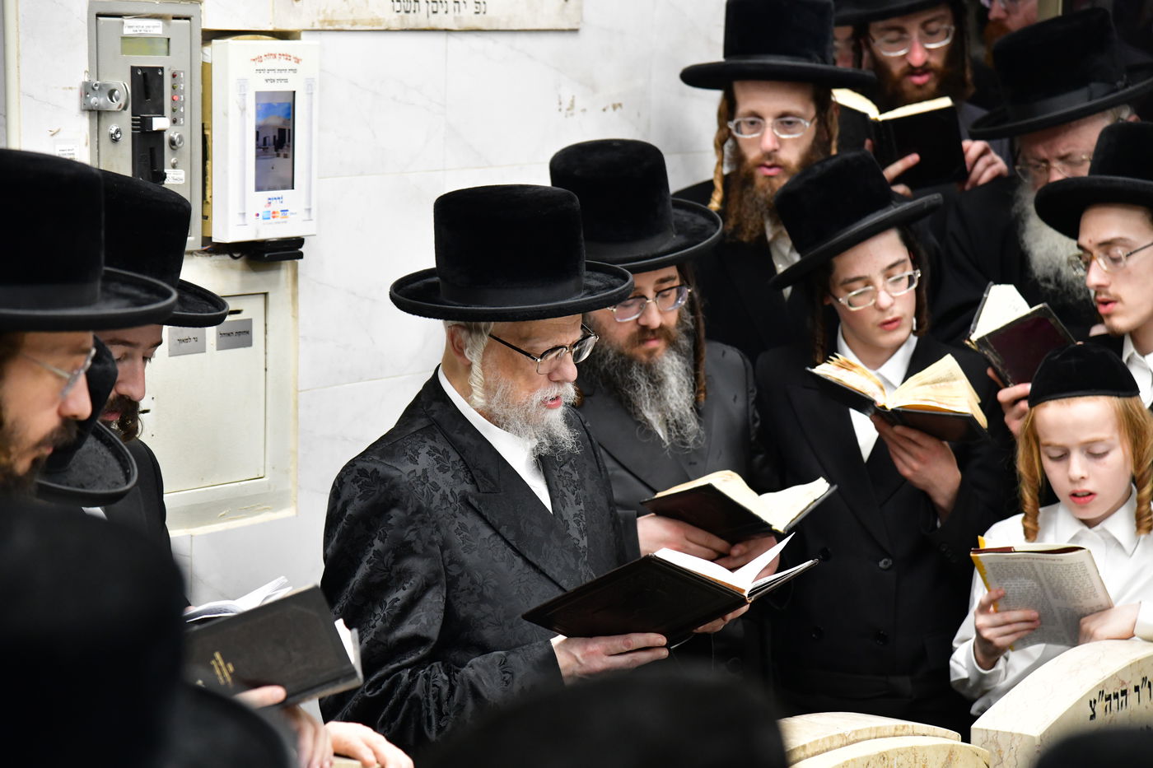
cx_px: 576
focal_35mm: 112
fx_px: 3586
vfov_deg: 12.2
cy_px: 384
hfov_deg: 18.3
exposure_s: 1/100
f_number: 5.6
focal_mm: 112
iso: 3200
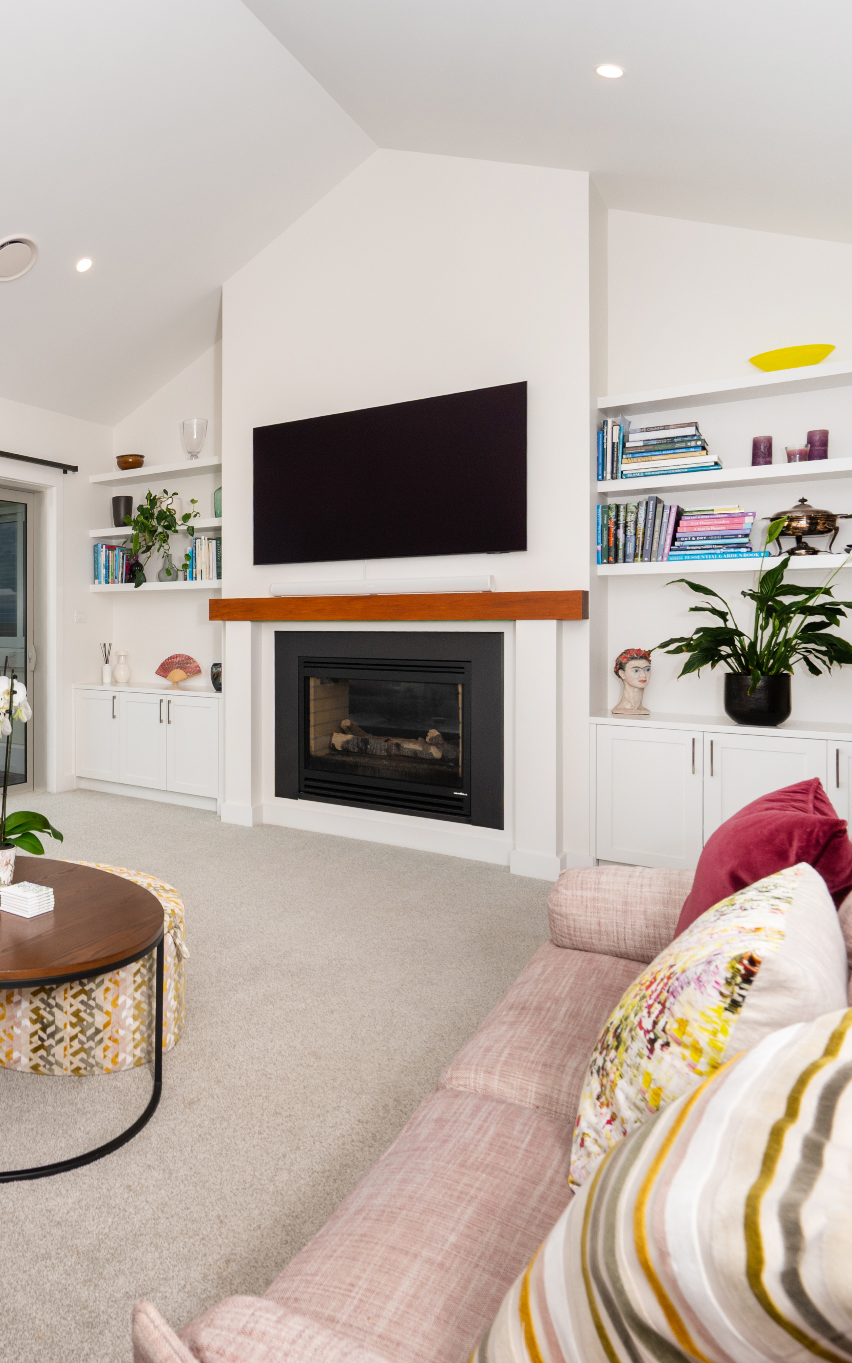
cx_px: 4
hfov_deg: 45.0
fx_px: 855
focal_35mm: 23
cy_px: 682
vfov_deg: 77.2
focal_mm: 15
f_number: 8
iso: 160
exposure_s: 1/160
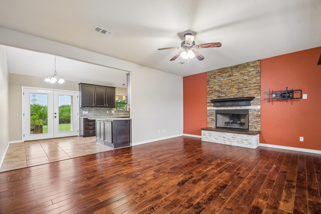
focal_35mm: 15
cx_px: 160
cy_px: 107
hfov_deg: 100.4
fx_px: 134
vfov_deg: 77.3
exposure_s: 1/3.33
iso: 400
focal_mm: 10
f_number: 8
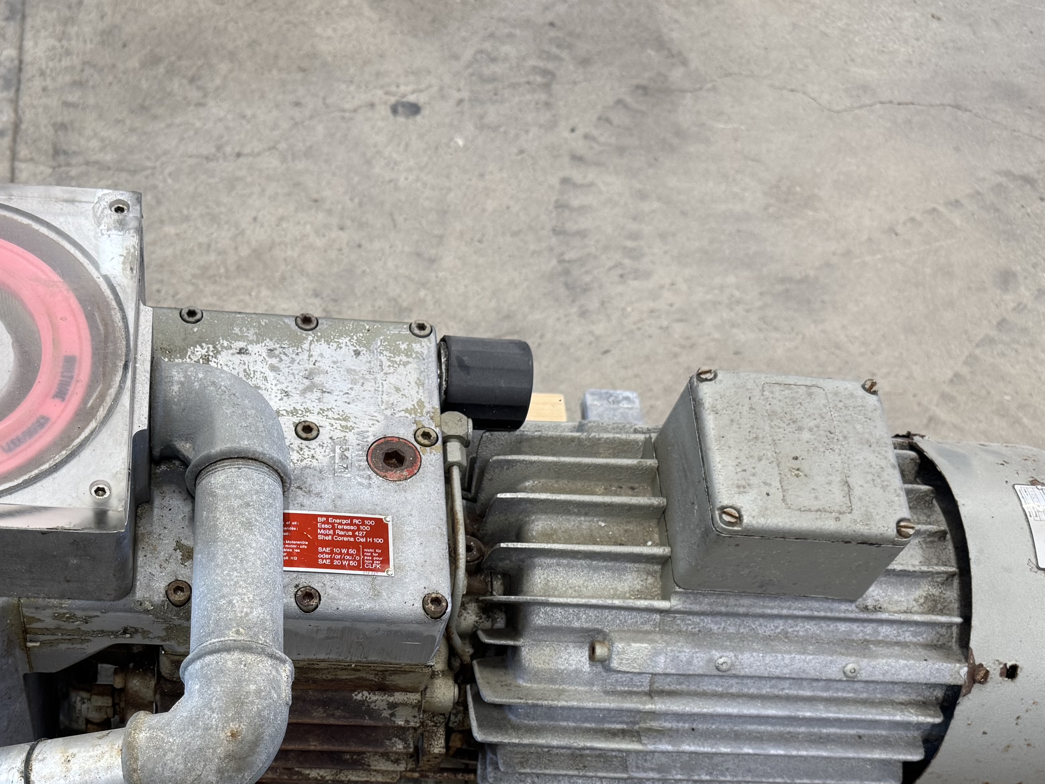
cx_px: 281
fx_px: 1328
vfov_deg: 31.9
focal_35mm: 44
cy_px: 646
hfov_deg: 41.9
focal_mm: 6.76
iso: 160
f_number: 1.78
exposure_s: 1/50
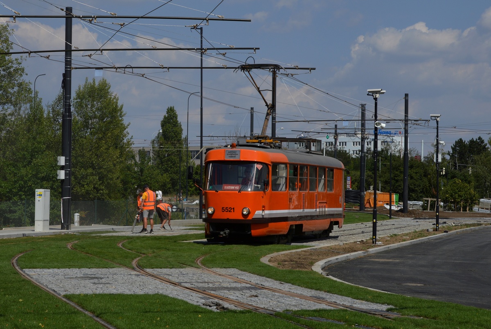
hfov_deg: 24.6
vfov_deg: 16.6
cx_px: 246
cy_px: 164
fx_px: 1127
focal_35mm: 82
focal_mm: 55
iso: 100
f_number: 10
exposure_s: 1/400
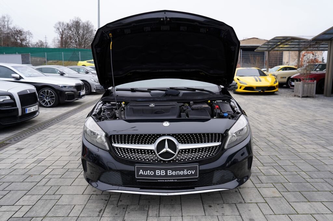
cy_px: 110
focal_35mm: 27
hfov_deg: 67.5
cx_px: 166
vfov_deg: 47.7
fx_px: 249
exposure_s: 1/80
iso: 100
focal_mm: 27
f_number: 4.5
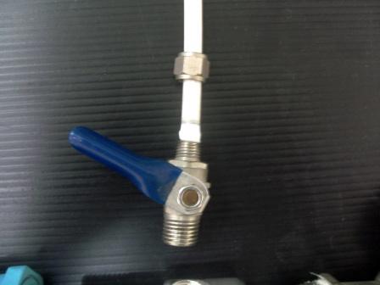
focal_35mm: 37
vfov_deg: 38.7
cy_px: 142
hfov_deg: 50.1
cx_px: 190
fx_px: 406
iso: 200
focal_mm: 6.2
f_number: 2.8
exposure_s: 1/8
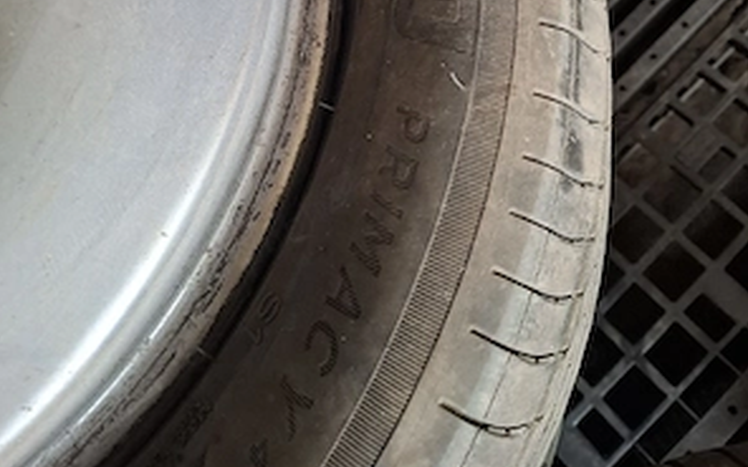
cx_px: 371
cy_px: 40
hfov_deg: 58.1
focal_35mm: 33
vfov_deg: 35.8
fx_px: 673
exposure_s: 1/33
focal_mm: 5.54
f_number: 1.8
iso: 400
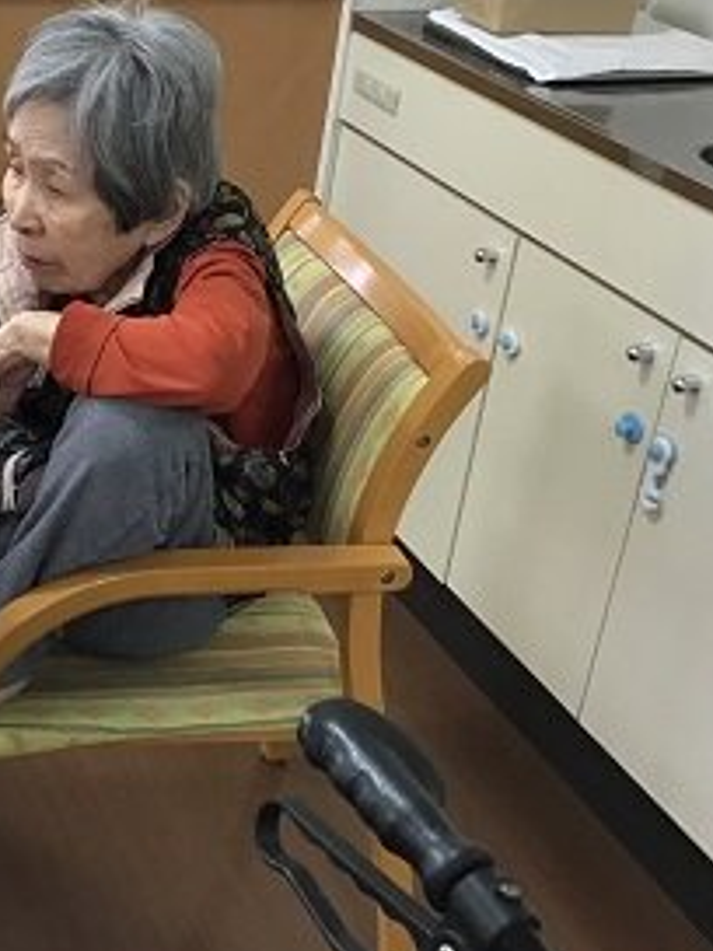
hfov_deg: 24.9
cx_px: 77
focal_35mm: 57
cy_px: 428
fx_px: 1565
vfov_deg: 33.8
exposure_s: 1/30
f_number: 2.4
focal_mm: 3.3
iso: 32
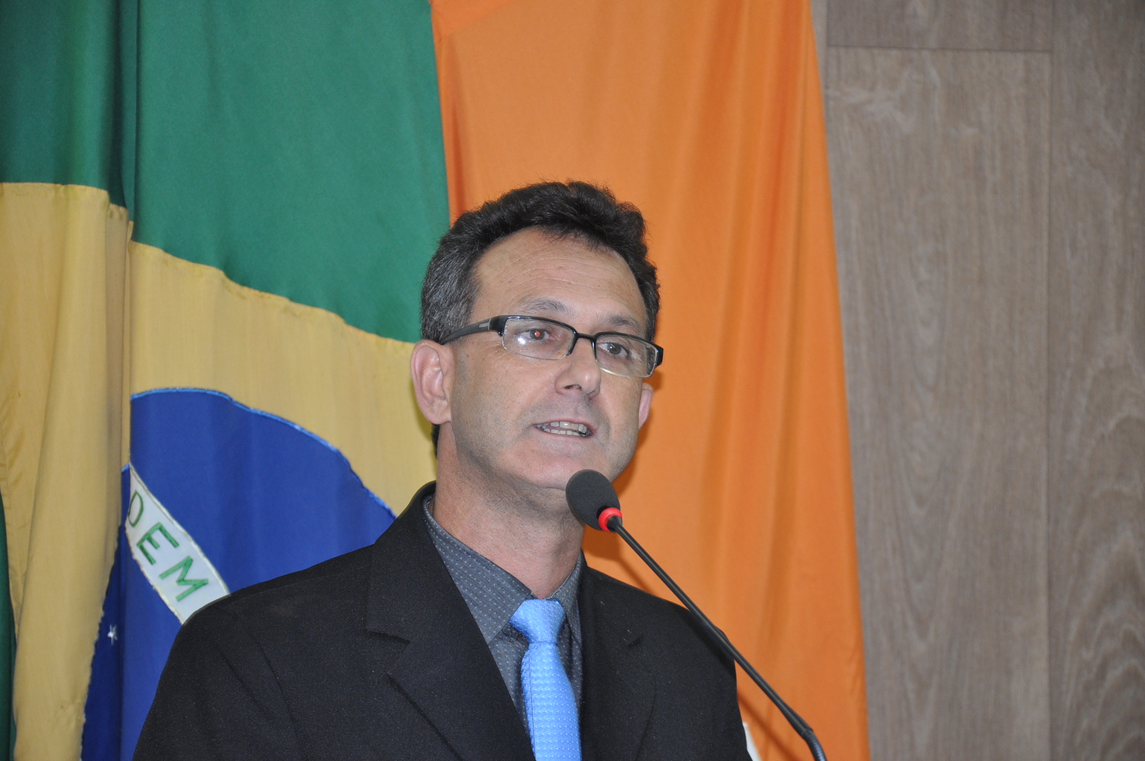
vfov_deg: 9.9
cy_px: 380
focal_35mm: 138
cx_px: 572
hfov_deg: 14.9
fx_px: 4384
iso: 640
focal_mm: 92
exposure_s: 1/60
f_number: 5.6
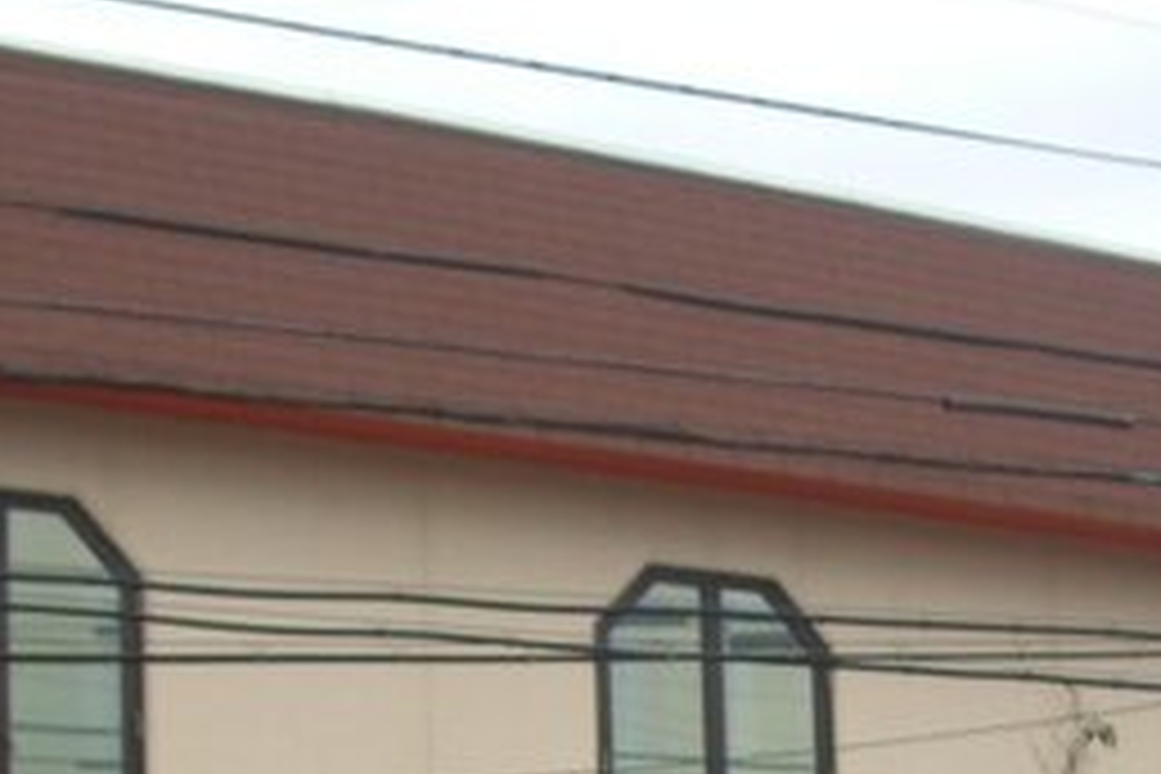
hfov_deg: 17.7
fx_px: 3708
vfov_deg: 11.4
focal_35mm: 115
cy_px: 1186
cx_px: 783
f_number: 2.8
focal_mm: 7.9
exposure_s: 1/250
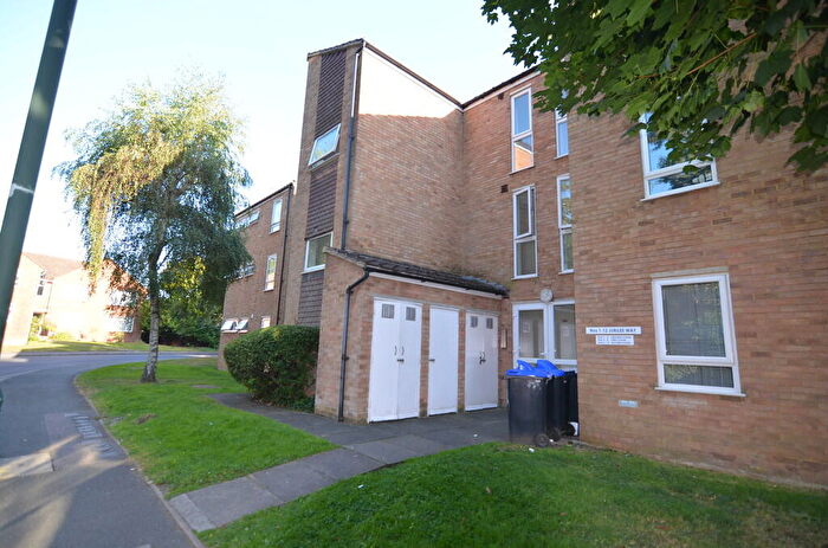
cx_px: 414
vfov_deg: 69.4
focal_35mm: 17
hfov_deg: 92.6
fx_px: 396
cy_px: 274
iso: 100
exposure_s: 1/200
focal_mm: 11.5
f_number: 3.2
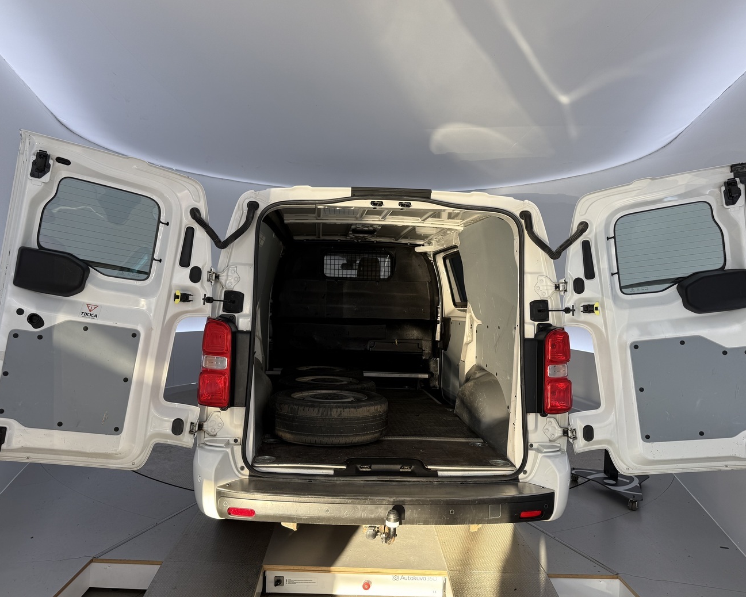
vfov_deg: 54.9
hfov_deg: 66.0
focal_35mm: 26
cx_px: 376
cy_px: 291
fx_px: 574
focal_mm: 6.76
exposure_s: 1/121
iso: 50
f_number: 1.78
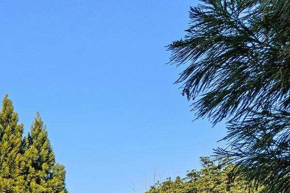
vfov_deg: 20.0
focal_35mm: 55
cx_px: -195
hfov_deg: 23.8
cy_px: 317
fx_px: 443
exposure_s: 1/250
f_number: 9
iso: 250
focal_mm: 16
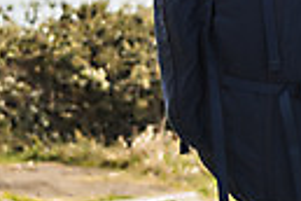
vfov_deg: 8.5
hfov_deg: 12.6
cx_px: 398
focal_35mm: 158
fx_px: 1321
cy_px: -70
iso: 100
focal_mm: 34
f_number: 2.8
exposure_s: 1/3200
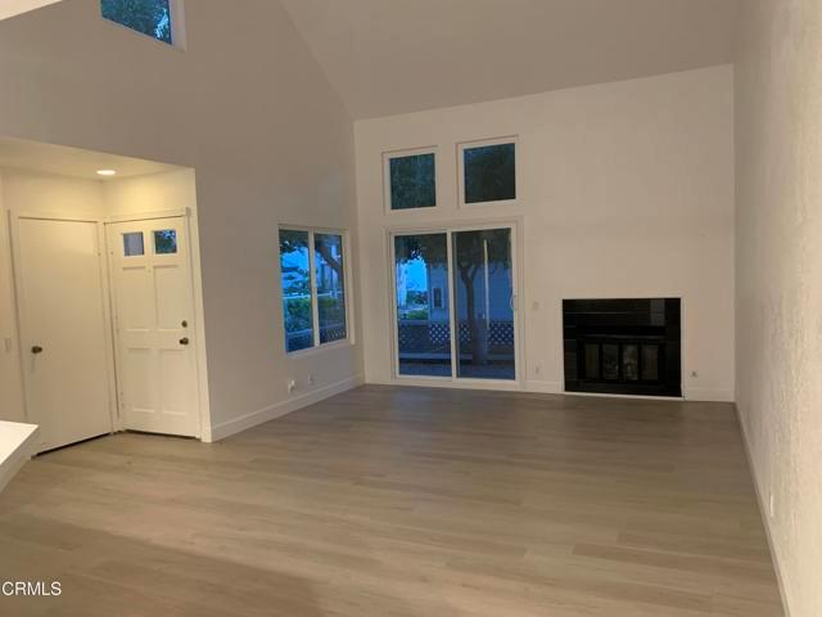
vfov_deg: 53.1
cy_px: 308
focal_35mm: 26
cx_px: 411
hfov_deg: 67.3
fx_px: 617
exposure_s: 1/60
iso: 320
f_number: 1.8
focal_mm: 4.25
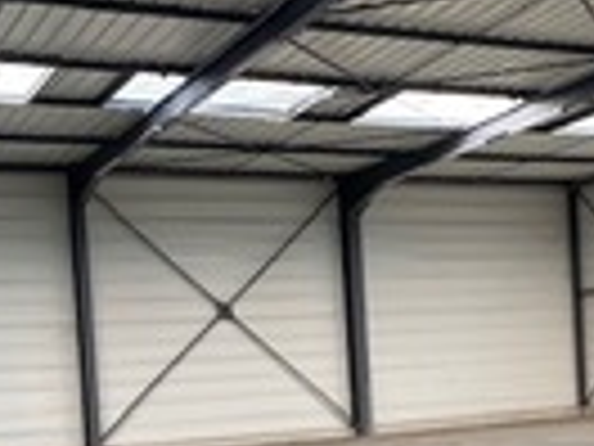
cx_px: 448
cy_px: 414
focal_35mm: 70
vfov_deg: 20.5
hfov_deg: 27.4
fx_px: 1201
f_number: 1.8
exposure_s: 1/121
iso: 125
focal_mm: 4.25
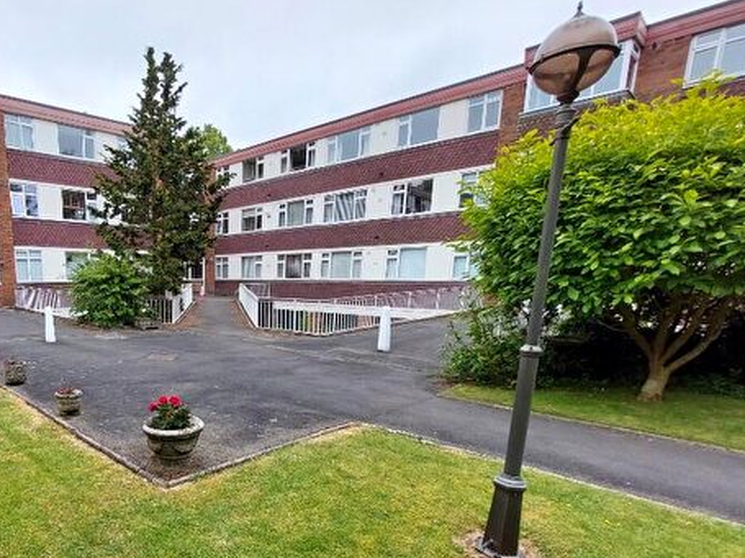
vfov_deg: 64.2
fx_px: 430
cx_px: 187
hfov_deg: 75.8
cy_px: 372
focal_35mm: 20
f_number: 2.2
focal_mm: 1.74
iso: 50
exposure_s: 1/351
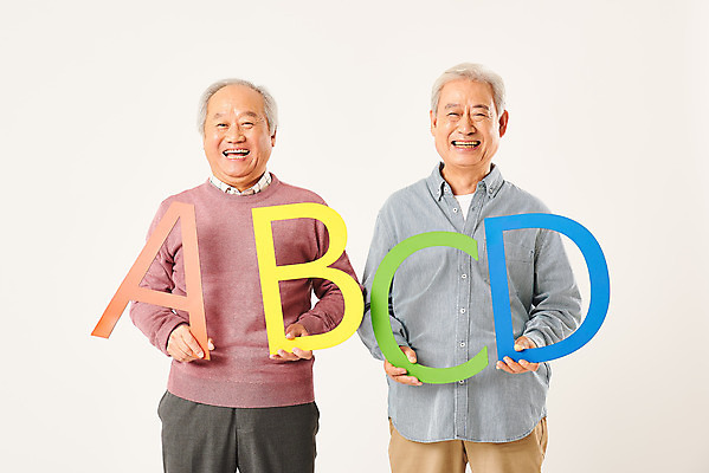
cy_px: 236
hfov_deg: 17.6
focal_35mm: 116
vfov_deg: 11.8
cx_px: 354
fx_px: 2286
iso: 100
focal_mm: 116
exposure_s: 1/125
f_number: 8
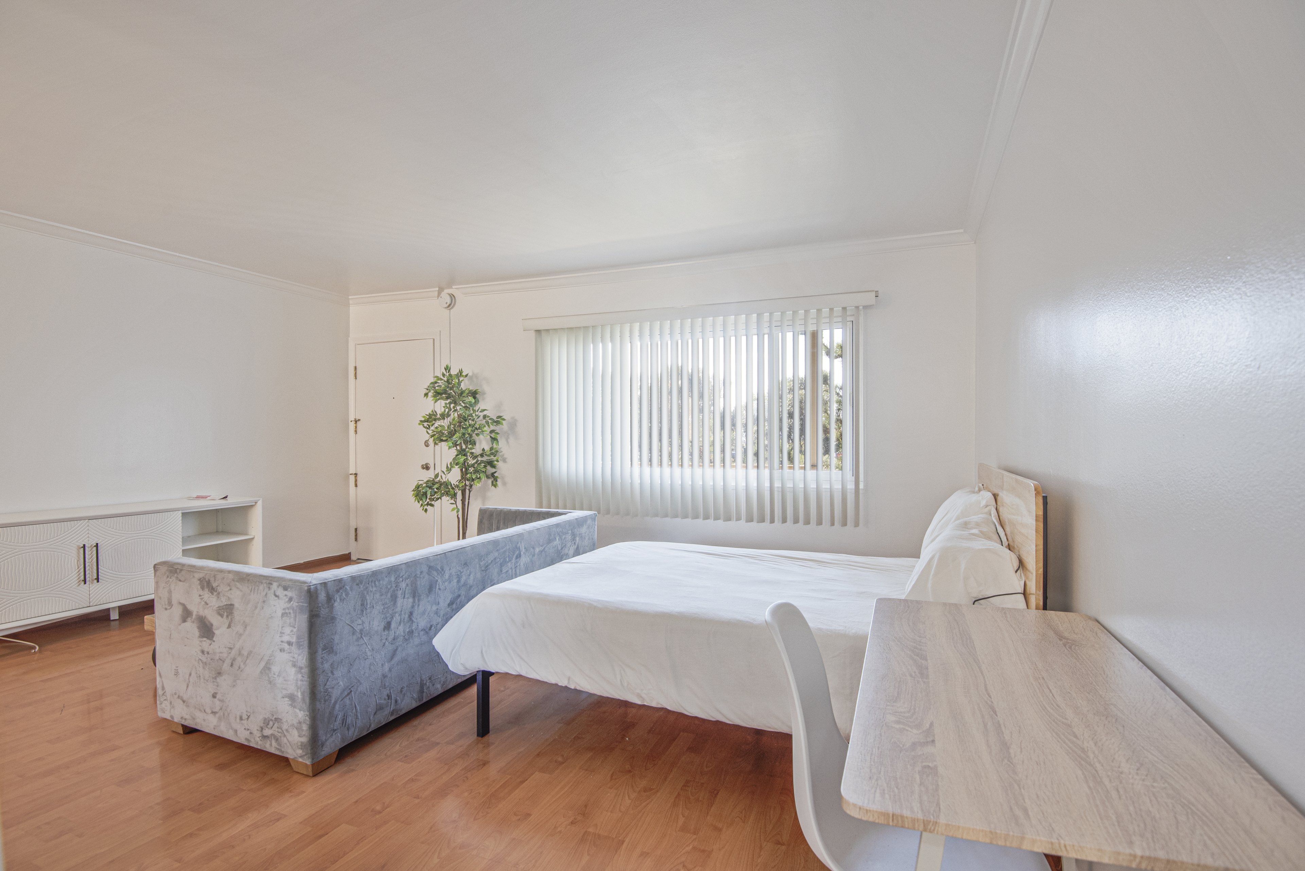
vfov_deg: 73.8
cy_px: 436
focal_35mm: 16
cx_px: 652
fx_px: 580
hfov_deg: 96.7
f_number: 8
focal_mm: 16
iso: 400
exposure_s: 1/20
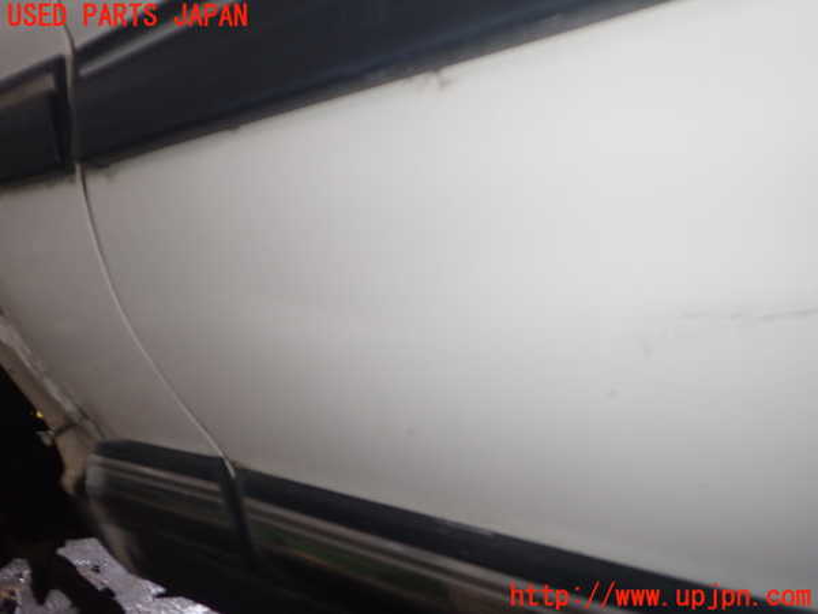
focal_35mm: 30
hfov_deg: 60.0
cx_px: 409
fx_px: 709
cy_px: 307
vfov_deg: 46.8
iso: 200
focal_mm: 5.4
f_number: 2.3
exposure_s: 1/30
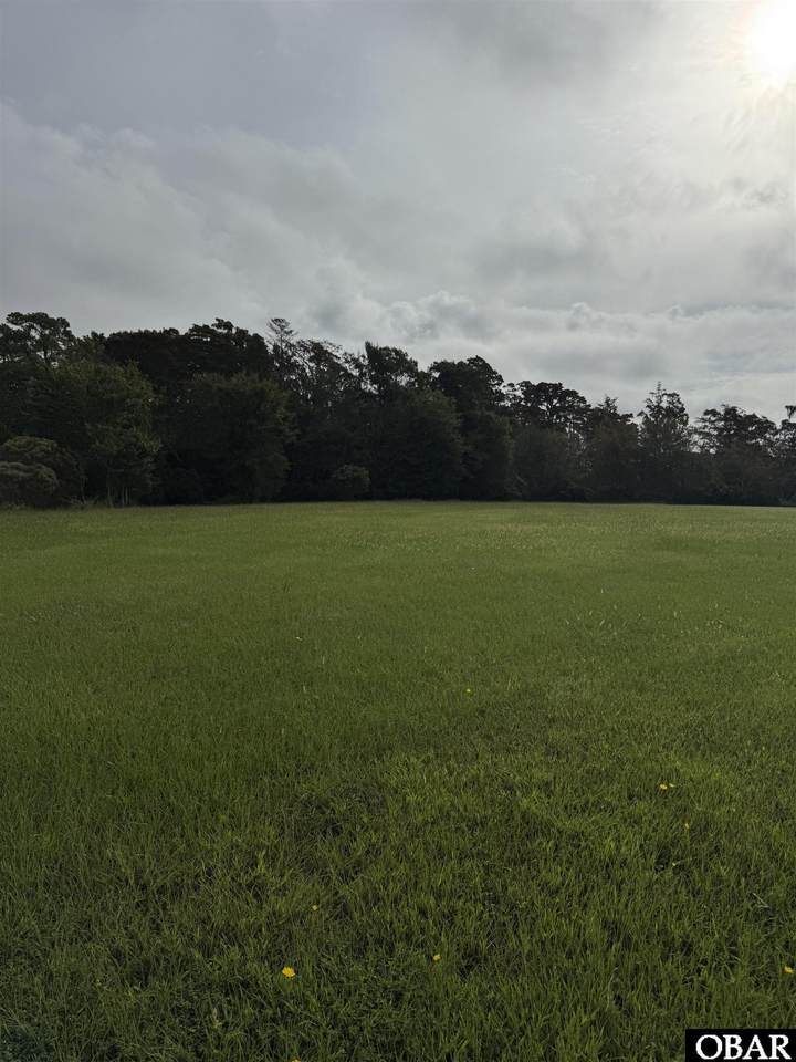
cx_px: 398
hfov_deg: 56.8
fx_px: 736
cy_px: 531
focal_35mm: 24
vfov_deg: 71.6
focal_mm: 6.76
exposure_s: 1/20000
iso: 64
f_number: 1.78
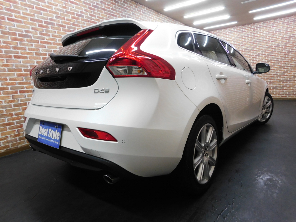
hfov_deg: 73.9
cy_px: 111
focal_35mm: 23
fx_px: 197
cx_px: 148
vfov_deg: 58.9
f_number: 3
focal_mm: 4
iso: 250
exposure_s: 1/30
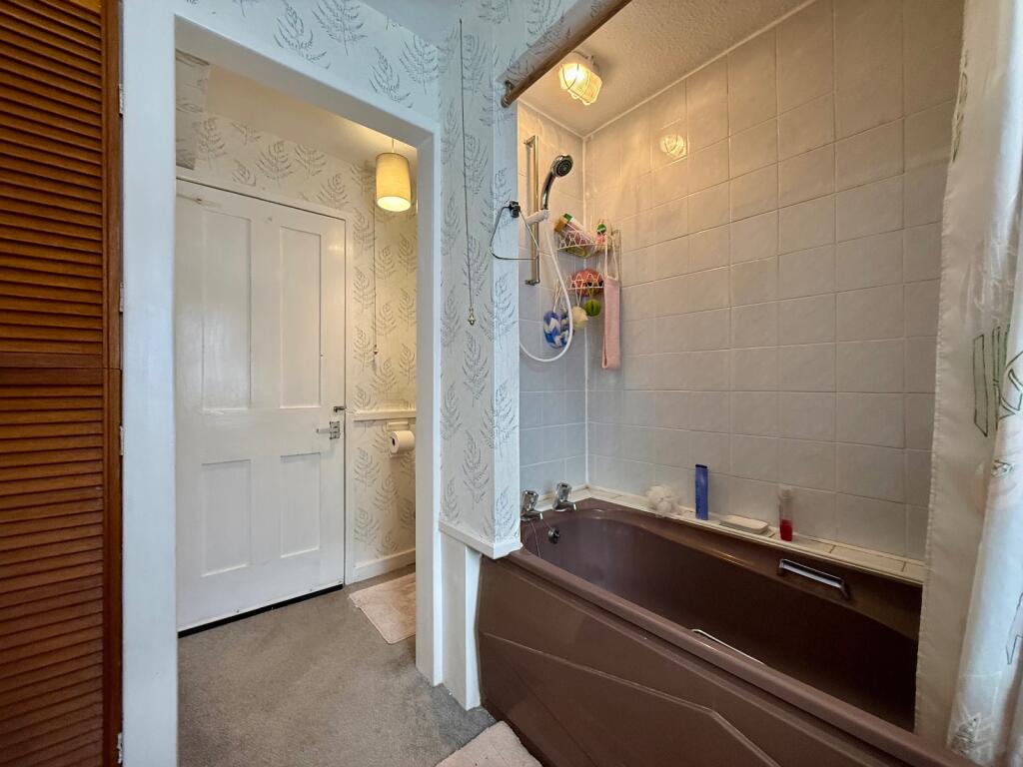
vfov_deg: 85.7
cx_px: 512
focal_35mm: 14
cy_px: 384
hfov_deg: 102.1
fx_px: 414
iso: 250
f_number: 2.2
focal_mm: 2.22
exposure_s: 1/100
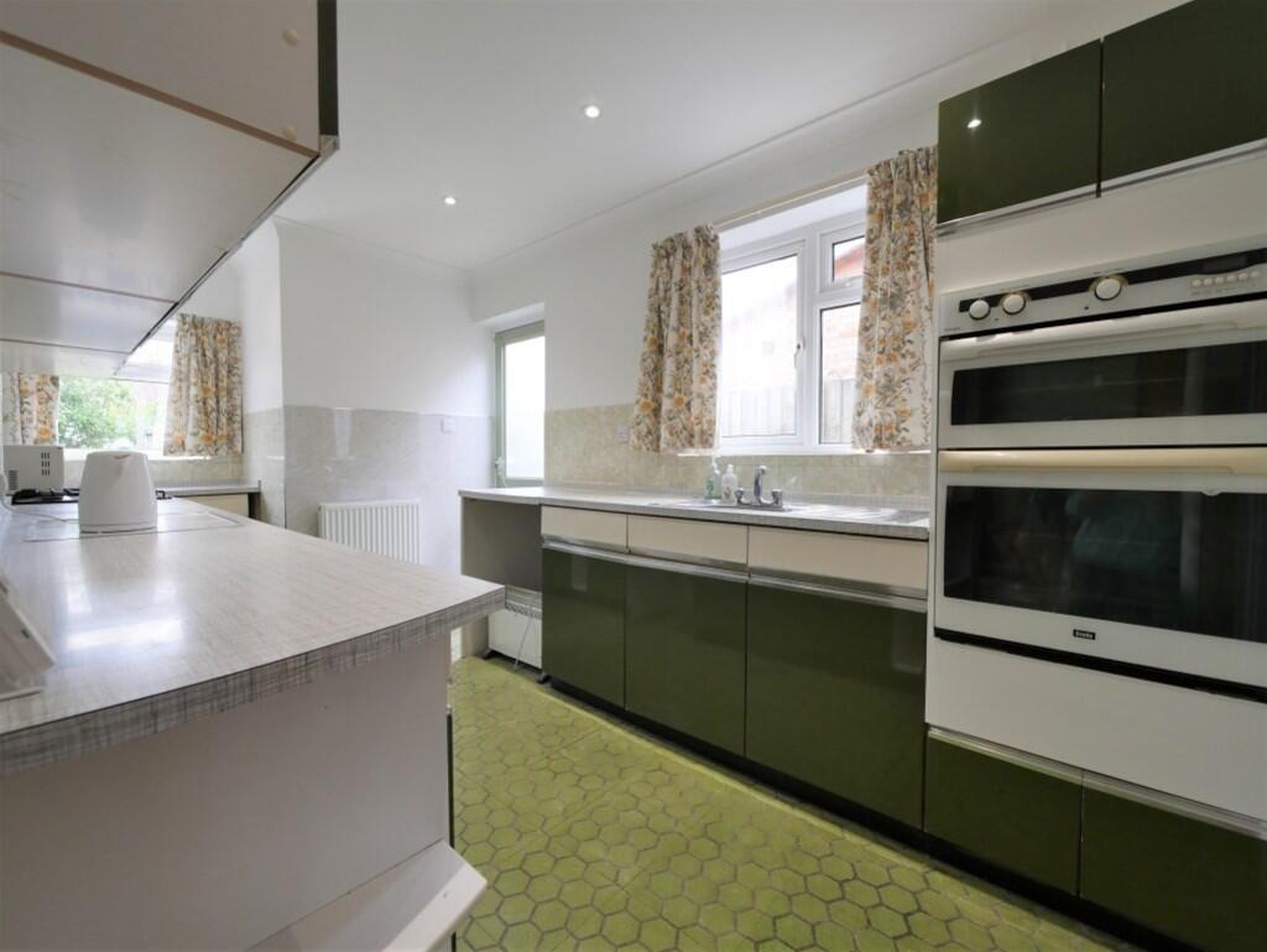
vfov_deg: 85.7
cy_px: 476
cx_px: 634
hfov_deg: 102.0
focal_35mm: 14
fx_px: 513
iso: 250
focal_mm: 7
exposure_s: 1/60
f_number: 4
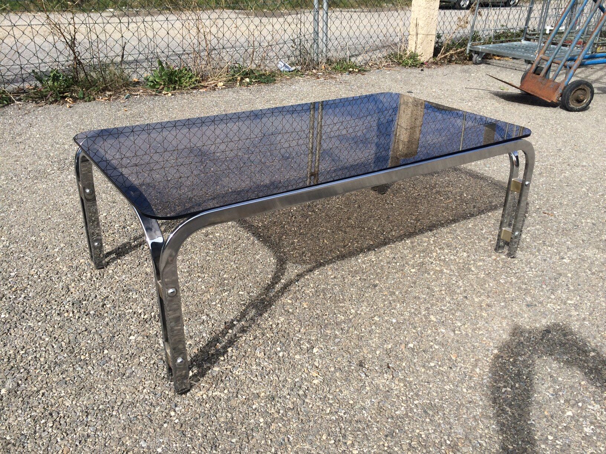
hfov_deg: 61.7
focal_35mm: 29
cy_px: 227
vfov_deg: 48.2
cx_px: 303
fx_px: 508
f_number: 2.2
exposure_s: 1/1786
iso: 32
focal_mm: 4.15
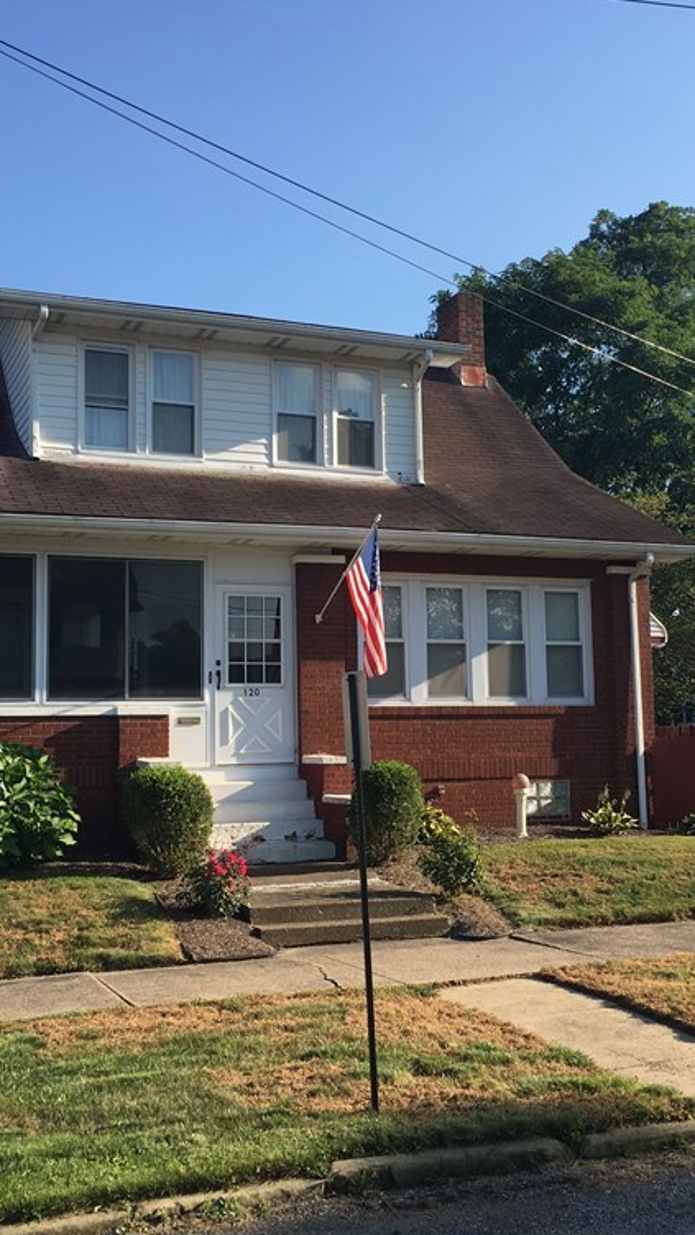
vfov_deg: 47.4
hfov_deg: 27.6
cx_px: 445
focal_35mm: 43
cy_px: 614
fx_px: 1409
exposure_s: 1/657
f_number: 2.2
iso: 25
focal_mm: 4.15
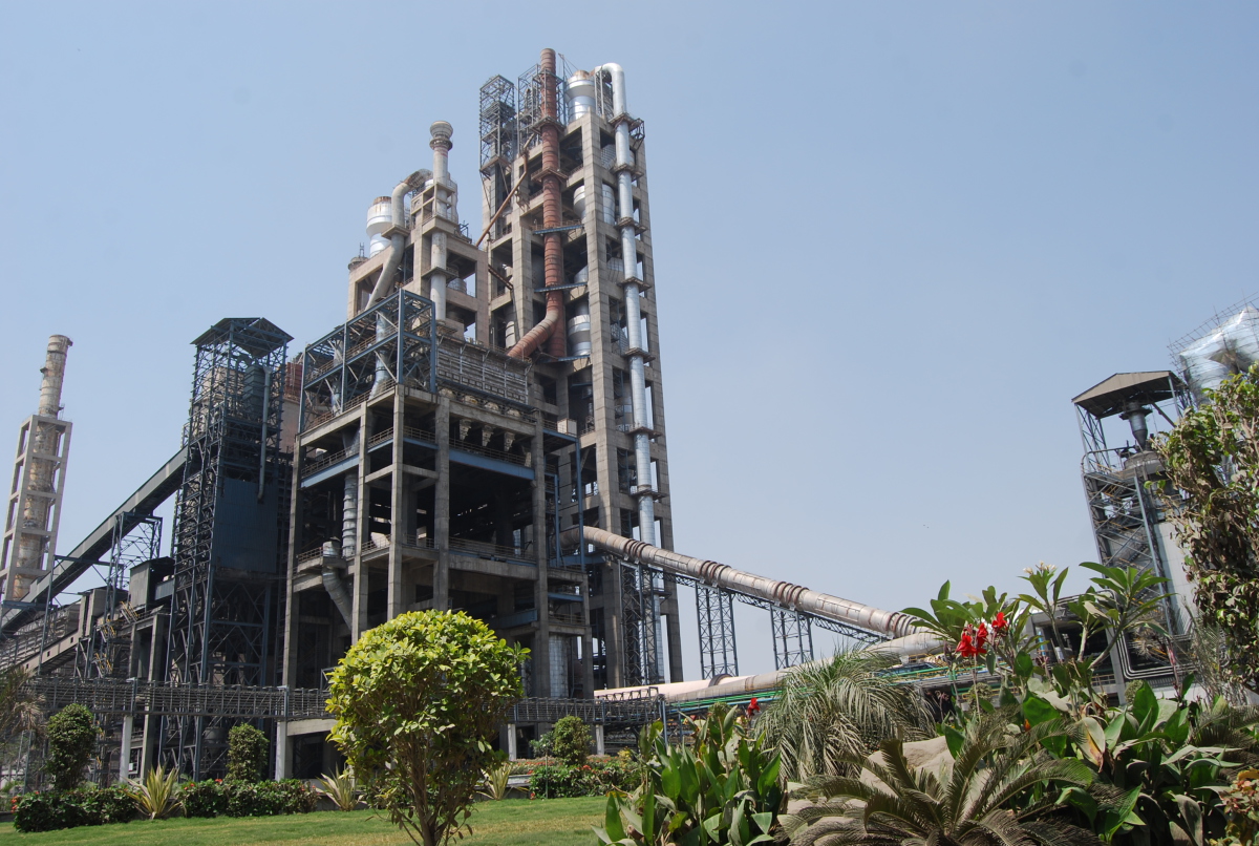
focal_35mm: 27
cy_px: 423
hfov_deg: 67.3
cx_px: 630
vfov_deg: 48.1
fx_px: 946
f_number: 8
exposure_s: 1/200
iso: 100
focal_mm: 18
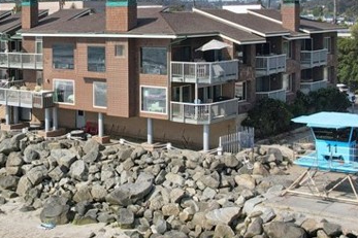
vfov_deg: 20.6
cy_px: 43
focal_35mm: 65
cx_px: 63
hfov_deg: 30.1
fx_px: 646
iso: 100
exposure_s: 1/2000
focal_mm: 8.38
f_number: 2.8
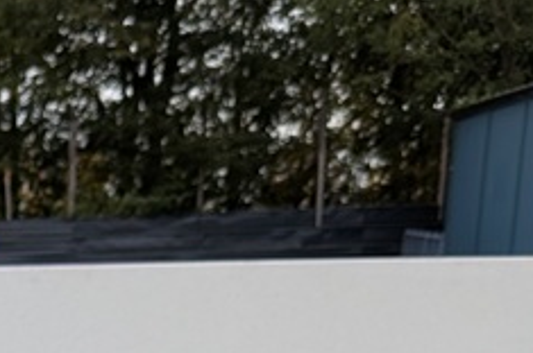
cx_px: -247
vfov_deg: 10.9
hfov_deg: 17.1
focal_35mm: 109
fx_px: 1612
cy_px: 815
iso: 50
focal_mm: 4.53
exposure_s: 1/210
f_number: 1.7
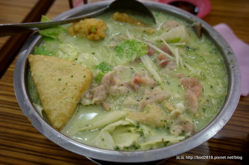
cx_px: 124
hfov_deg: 59.6
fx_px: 218
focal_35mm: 32
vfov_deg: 41.6
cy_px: 82
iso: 800
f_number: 4
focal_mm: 21
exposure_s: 1/60
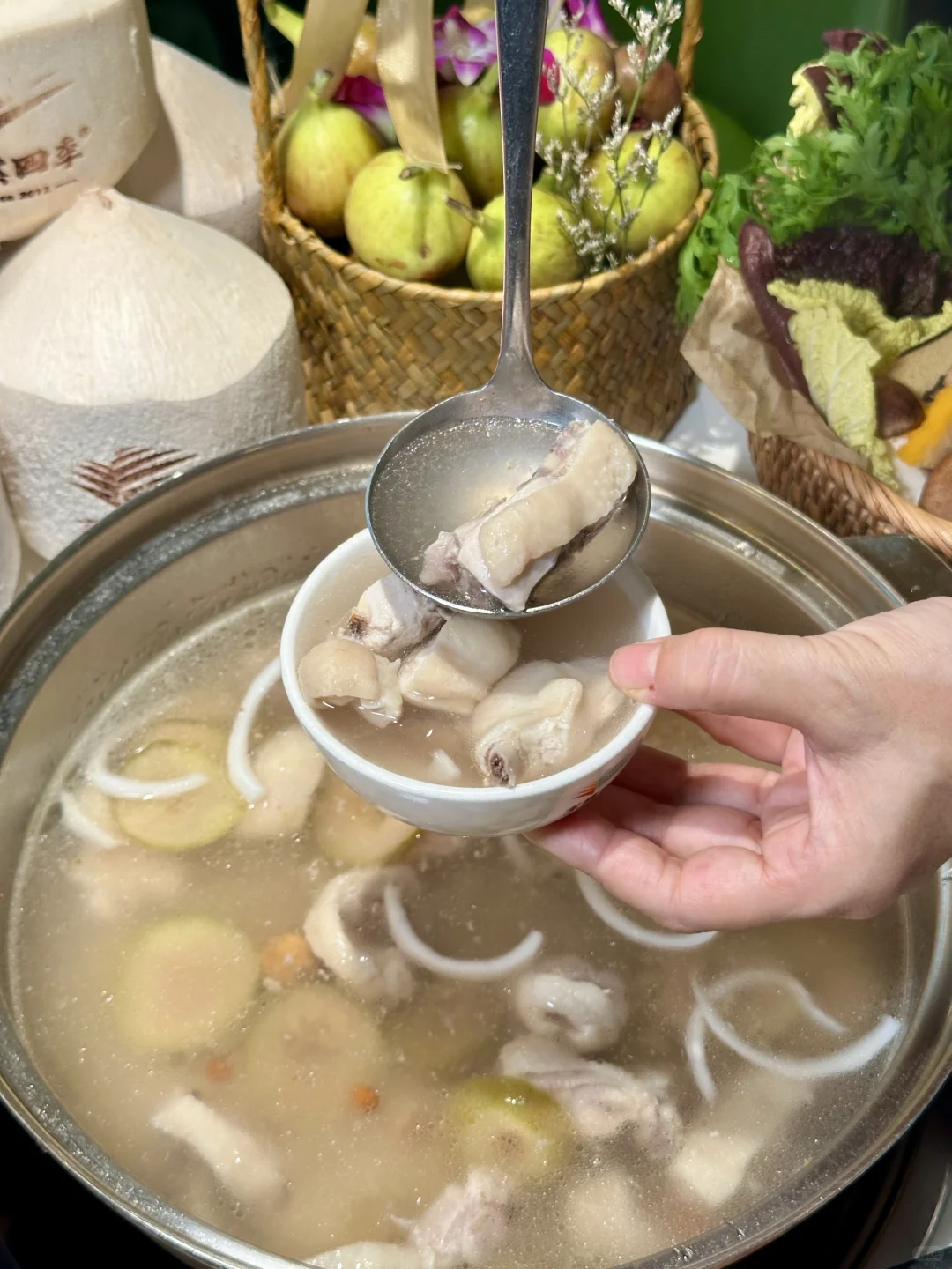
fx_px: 1760
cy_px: 634
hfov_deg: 30.3
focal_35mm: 48
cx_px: 476
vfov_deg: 39.7
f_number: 1.78
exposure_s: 1/50
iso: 50
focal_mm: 6.86
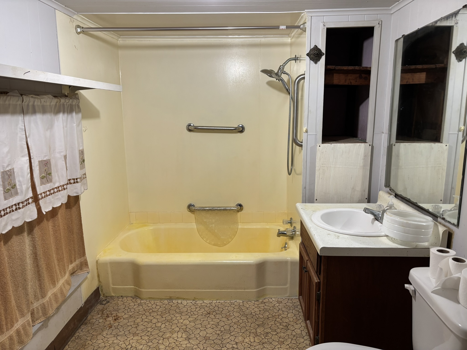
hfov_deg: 67.3
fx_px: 351
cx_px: 234
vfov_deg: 53.1
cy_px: 175
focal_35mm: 26
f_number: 1.6
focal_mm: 5.96
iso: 160
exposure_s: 1/60
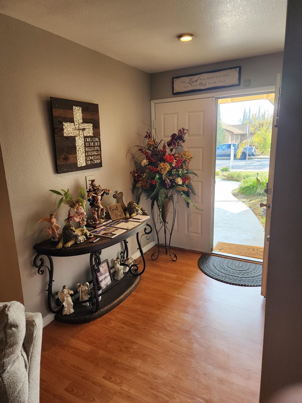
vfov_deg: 73.9
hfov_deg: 58.9
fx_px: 268
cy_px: 202
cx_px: 151
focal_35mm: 23
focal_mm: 6.4
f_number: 1.8
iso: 125
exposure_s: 1/180
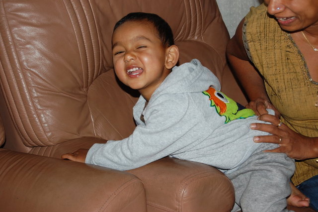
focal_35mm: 82
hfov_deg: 24.6
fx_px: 728
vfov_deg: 16.5
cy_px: 106
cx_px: 159
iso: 200
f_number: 5.6
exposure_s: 1/125
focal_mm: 55
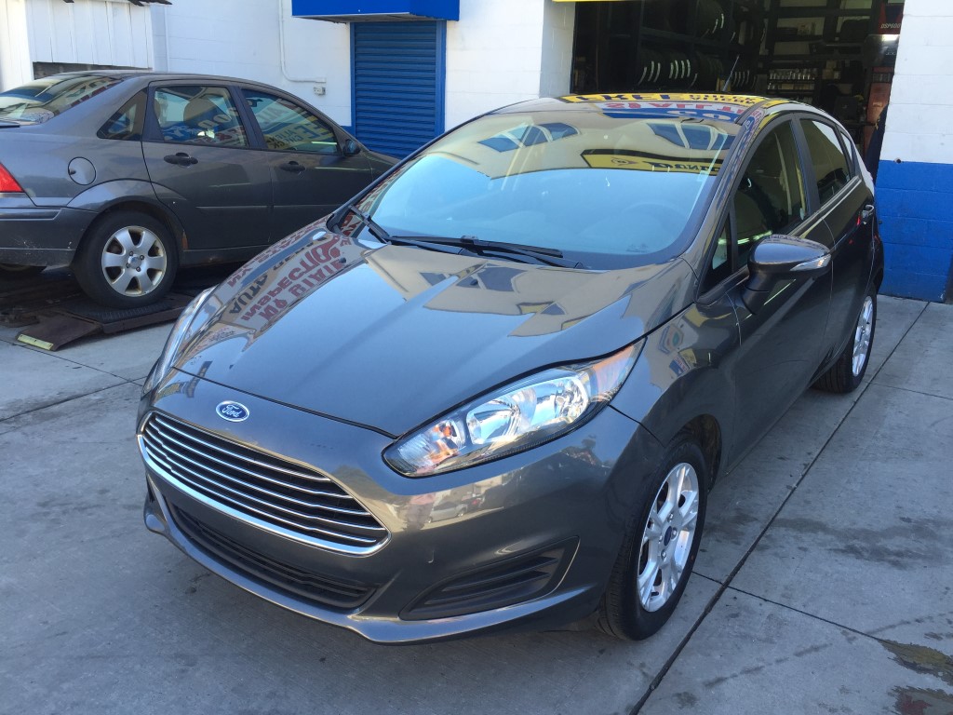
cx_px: 476
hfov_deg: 61.7
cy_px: 358
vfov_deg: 48.2
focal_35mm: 29
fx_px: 798
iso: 32
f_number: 2.2
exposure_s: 1/171
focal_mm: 4.15
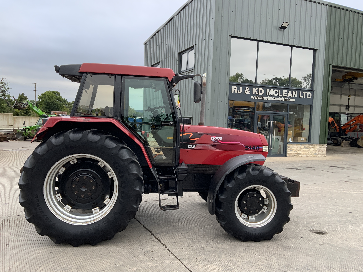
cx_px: 182
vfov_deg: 48.2
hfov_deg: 61.7
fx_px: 304
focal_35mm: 29
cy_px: 136
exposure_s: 1/122
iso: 25
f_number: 1.8
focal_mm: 3
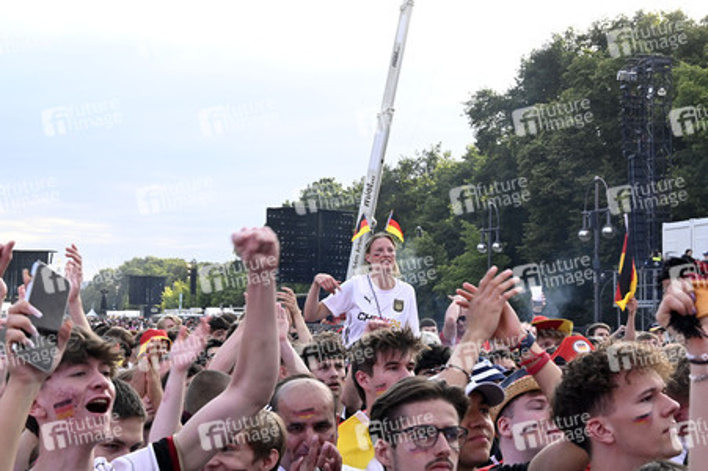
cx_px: 354
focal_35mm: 78
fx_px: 1533
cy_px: 236
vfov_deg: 17.5
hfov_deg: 26.0
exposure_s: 1/125
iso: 2500
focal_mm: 78
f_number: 22
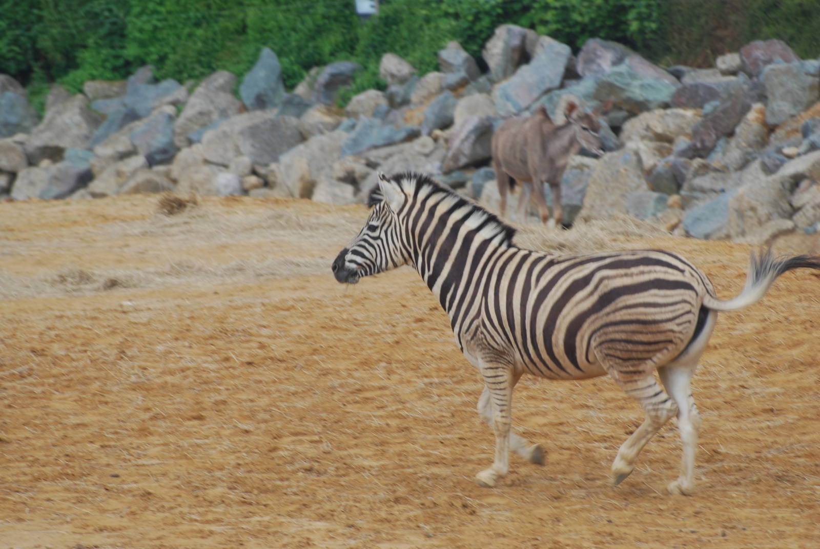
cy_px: 274
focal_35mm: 450
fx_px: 10262
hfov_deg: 4.6
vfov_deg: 3.1
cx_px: 410
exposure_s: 1/125
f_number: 7.1
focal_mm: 300
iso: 200
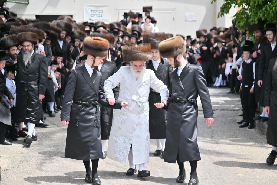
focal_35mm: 110
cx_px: 138
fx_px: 846
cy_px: 92
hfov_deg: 18.6
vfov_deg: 12.5
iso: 125
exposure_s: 1/1000
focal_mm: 110
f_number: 4
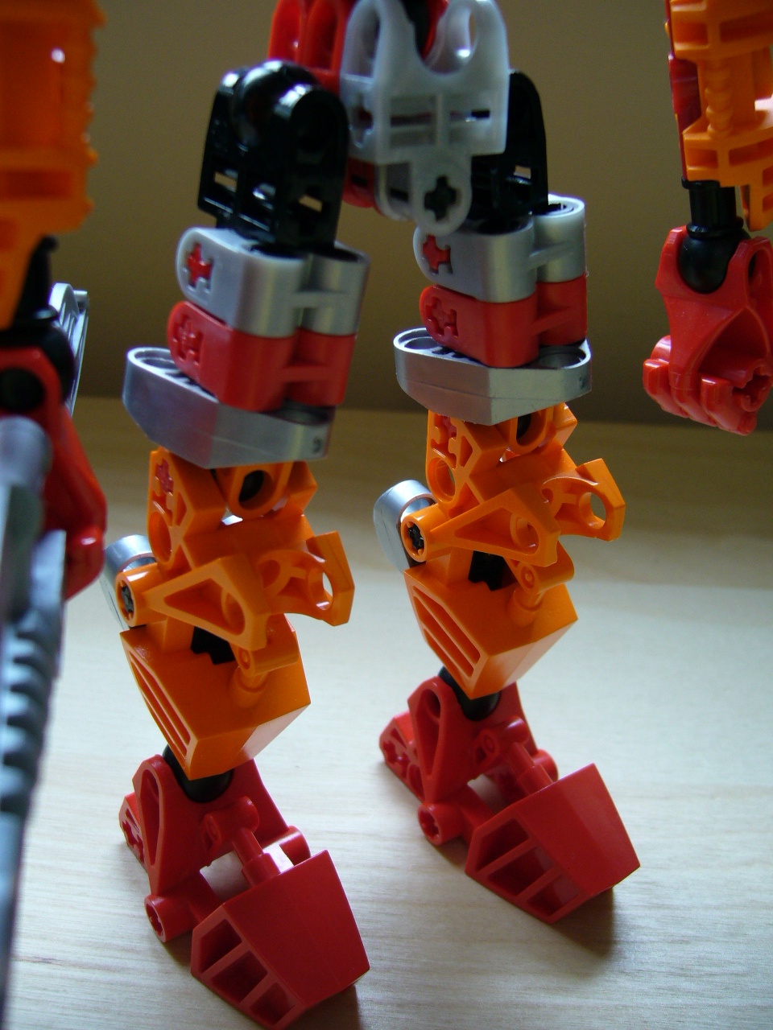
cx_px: 386
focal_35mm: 35
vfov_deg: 52.6
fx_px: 1042
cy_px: 515
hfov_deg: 40.7
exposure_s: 1/50
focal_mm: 5.8
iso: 100
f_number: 2.8
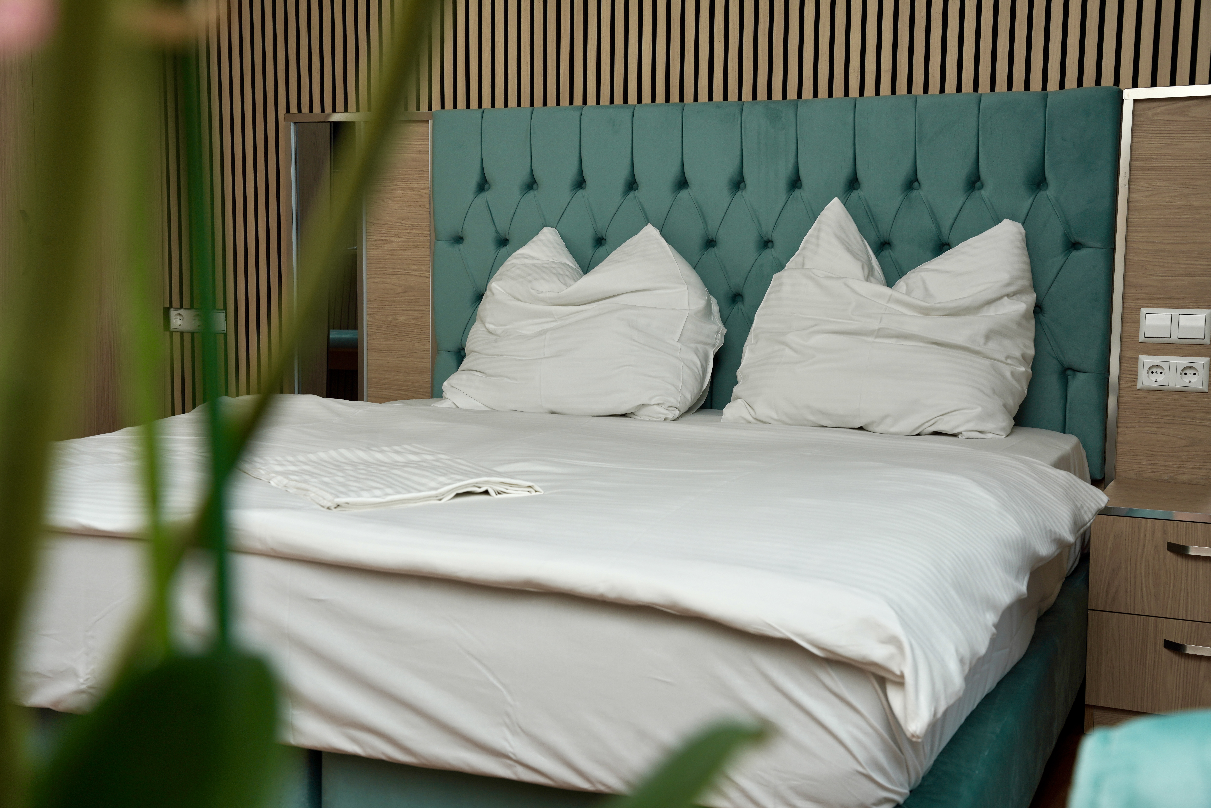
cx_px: 606
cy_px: 404
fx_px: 1537
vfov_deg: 29.4
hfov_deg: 43.0
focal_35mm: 46
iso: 160
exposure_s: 1/200
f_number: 8
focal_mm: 45.7
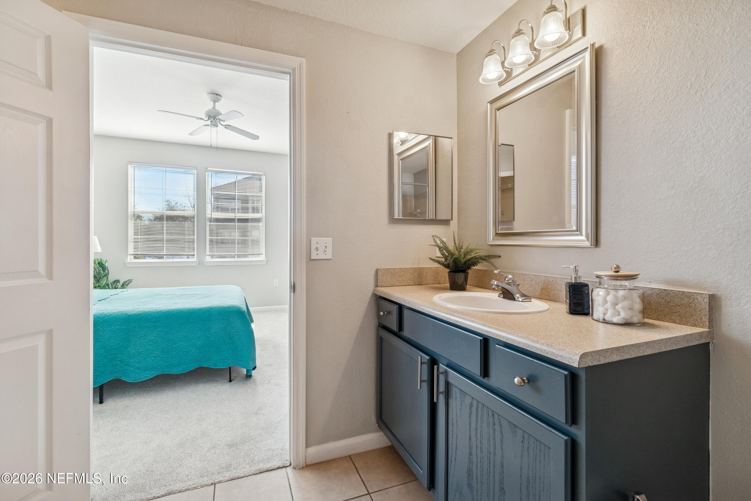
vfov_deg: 77.3
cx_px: 376
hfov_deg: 100.4
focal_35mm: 15
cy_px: 250
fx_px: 313
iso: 400
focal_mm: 10
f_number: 7.1
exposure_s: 1/125
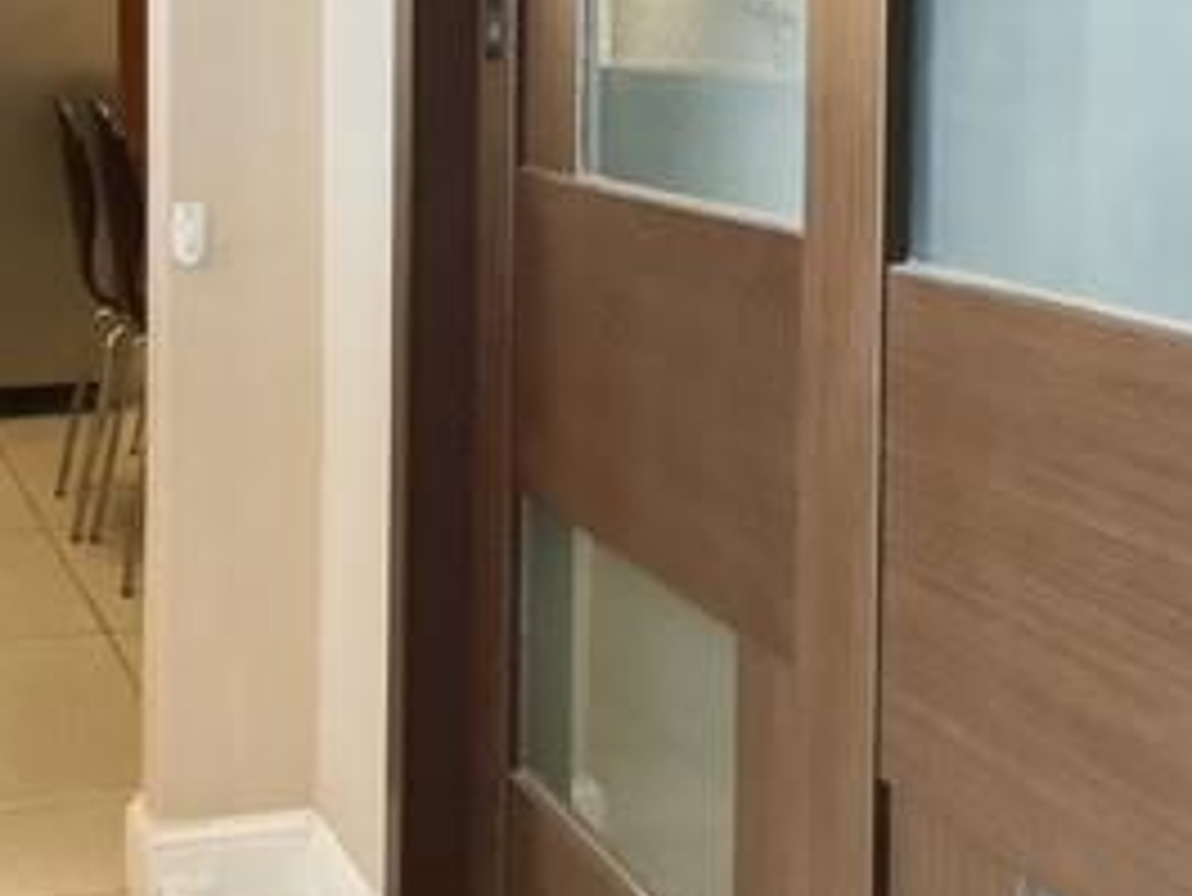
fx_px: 2412
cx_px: 630
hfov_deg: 27.8
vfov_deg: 20.7
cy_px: 131
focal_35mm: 70
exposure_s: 1/60
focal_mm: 3
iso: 250
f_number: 1.8
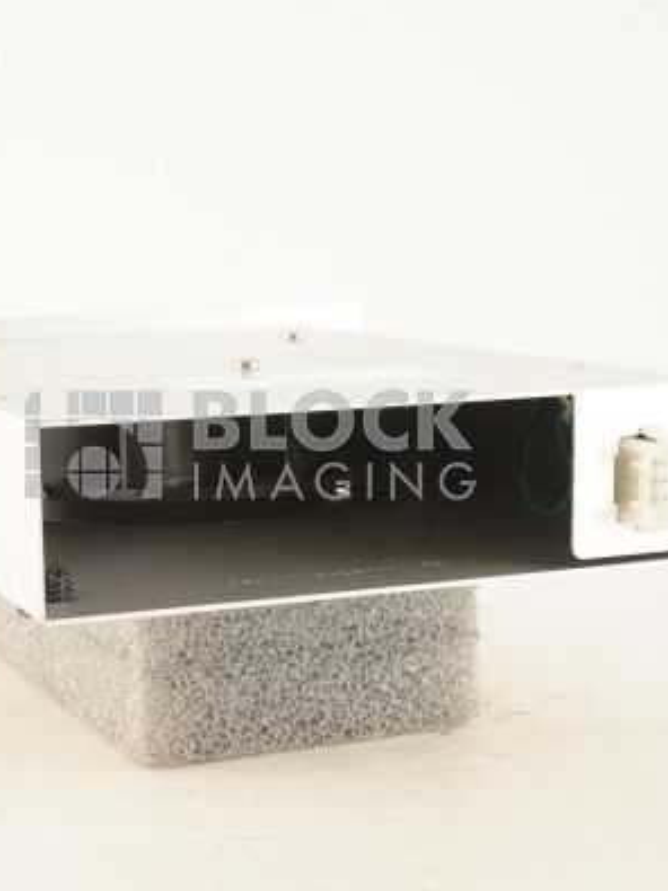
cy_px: 446
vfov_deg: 26.7
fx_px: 1879
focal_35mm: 73
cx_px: 250
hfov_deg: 20.1
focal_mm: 50
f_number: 13
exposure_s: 1/160
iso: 1600
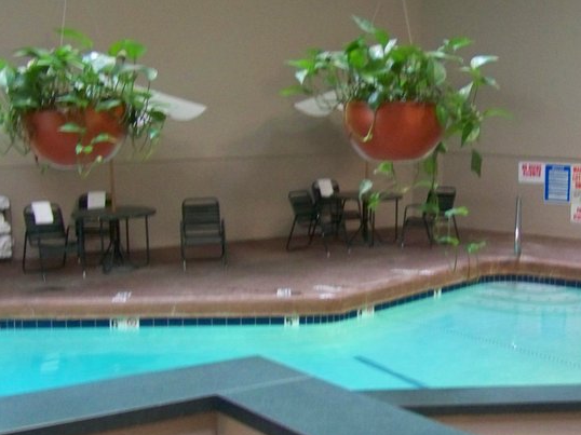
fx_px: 1074
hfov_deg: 30.1
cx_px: 376
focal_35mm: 64
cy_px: 254
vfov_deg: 22.9
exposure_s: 1/5
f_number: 2.8
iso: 400
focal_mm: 6.75
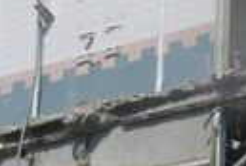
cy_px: -120
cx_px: 324
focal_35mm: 418
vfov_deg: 3.3
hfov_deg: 4.9
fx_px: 2866
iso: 100
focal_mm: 60
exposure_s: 1/250
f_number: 13
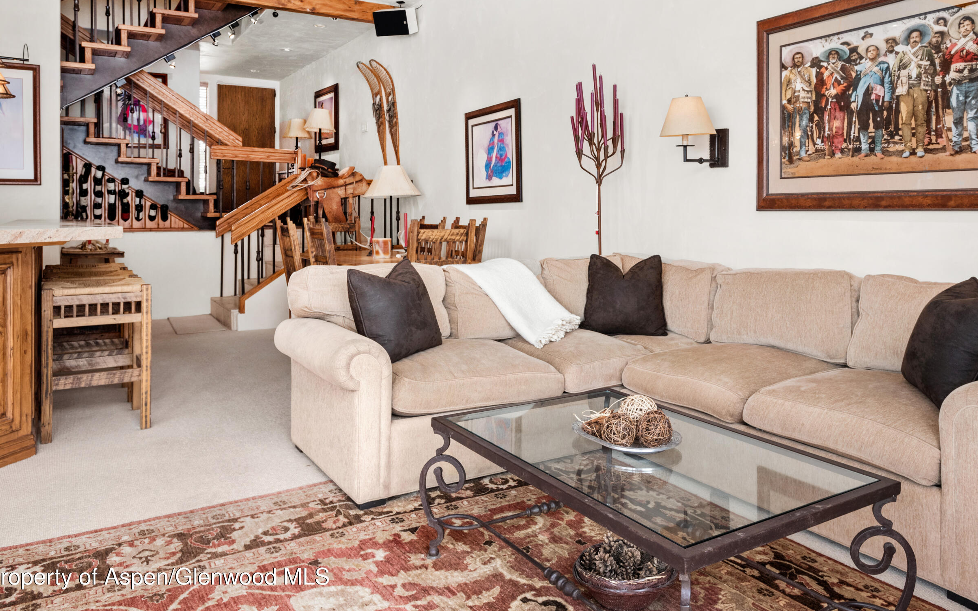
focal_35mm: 28
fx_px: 746
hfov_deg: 66.4
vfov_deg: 43.9
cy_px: 207
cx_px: 520
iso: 640
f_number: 7.1
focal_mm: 22
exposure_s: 1/50
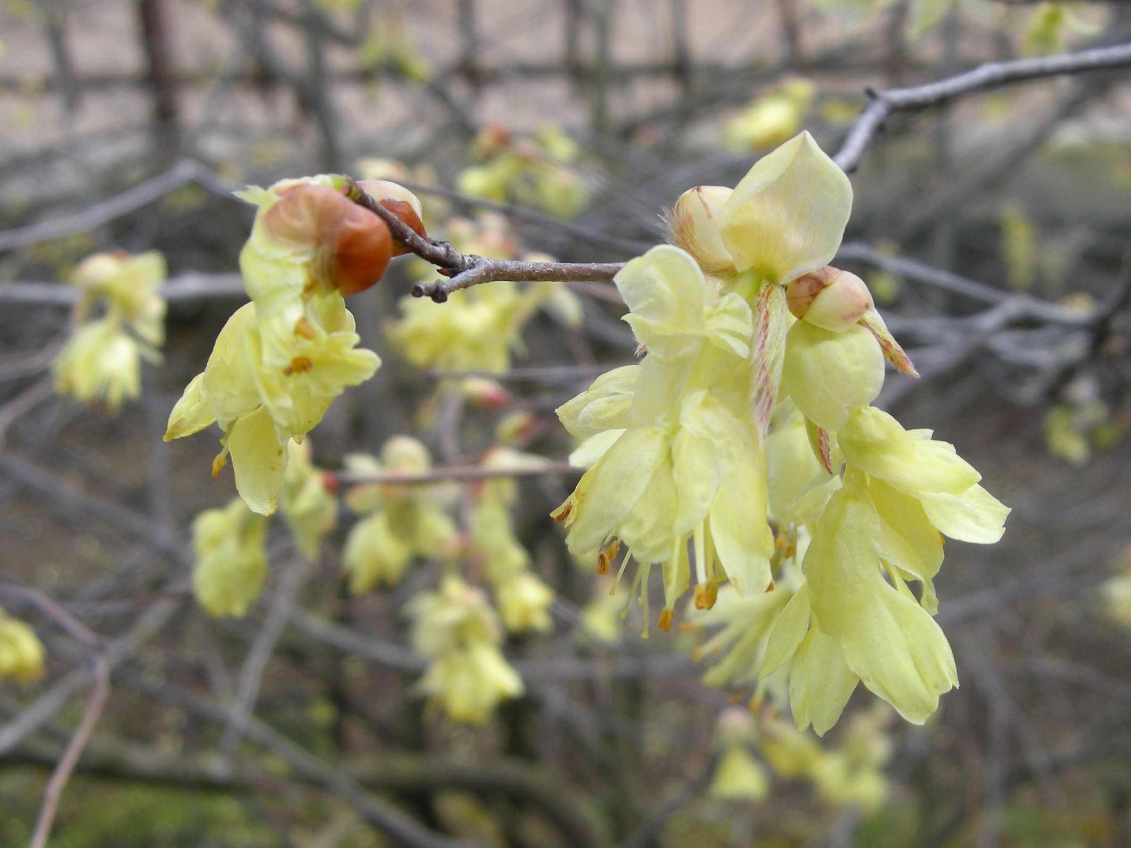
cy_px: 424
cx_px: 566
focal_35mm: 35
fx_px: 1144
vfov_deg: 40.7
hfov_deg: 52.6
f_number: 4.3
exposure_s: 1/134
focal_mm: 7.5
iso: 64
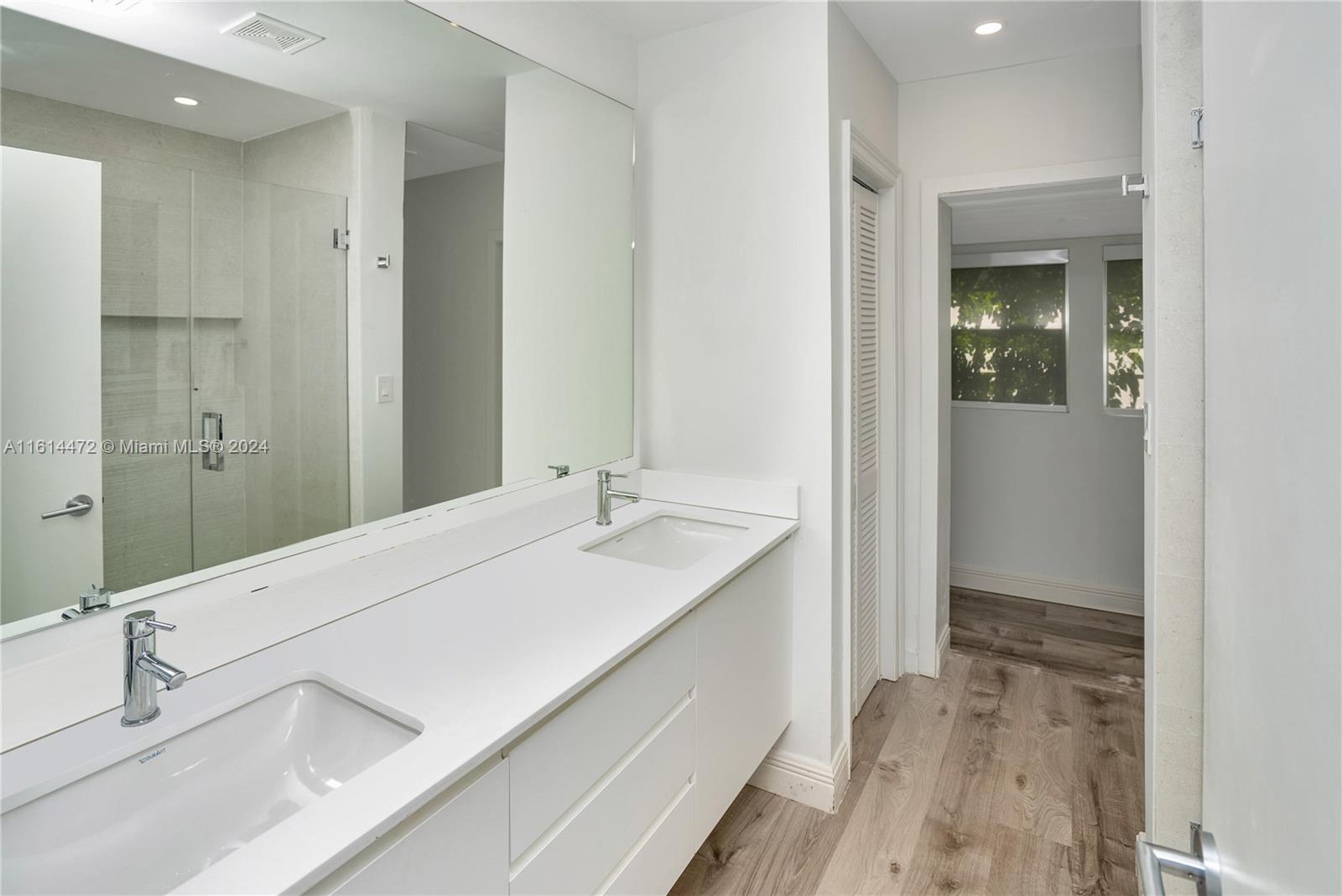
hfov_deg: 96.7
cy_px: 448
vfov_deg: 73.8
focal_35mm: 16
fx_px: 597
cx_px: 671
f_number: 4
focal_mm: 16
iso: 64
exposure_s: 1/100
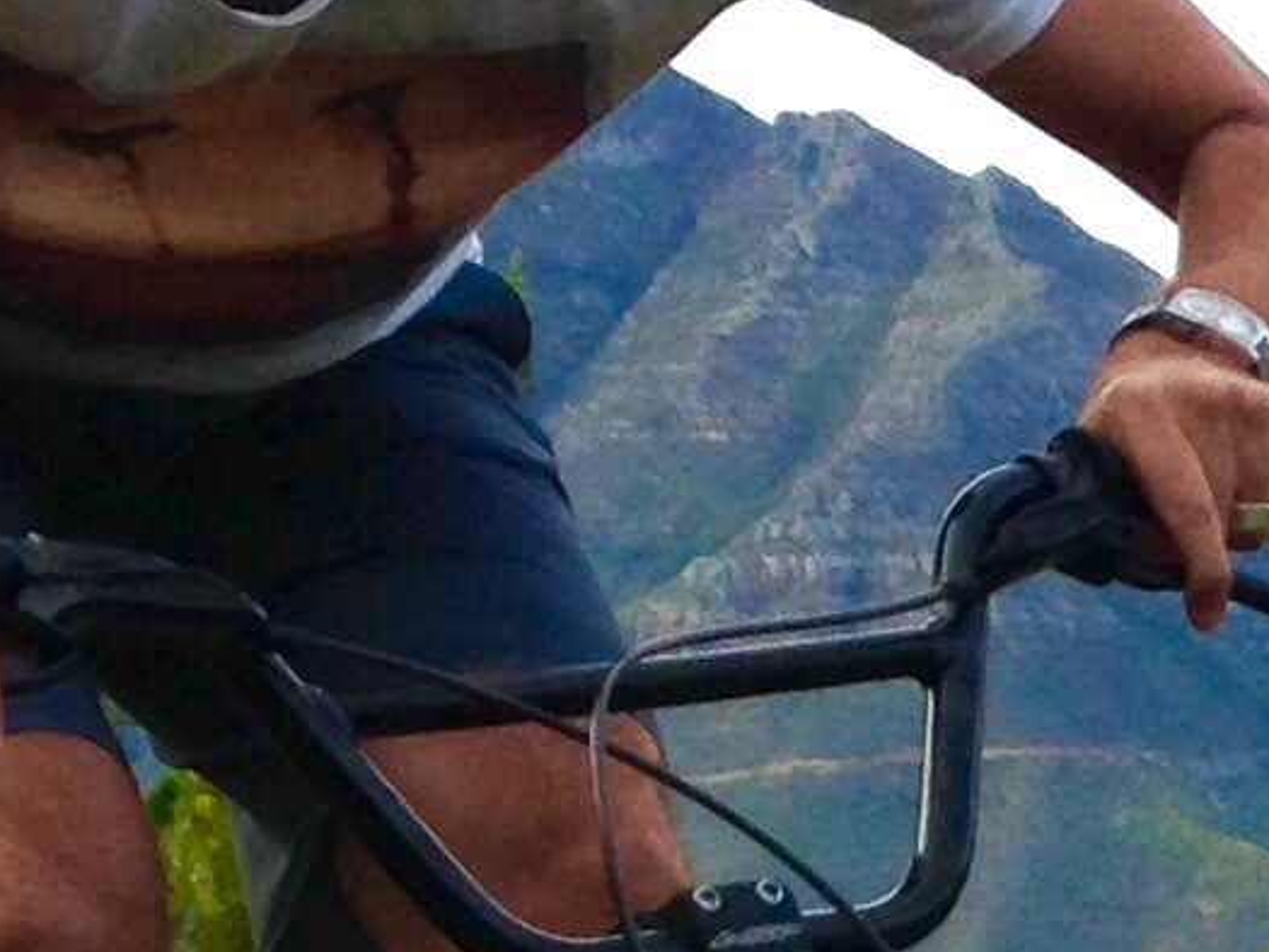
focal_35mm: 205
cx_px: 2727
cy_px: 1597
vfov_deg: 7.1
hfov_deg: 9.0
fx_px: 7517
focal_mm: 4.12
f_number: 2.4
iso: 50
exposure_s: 1/797
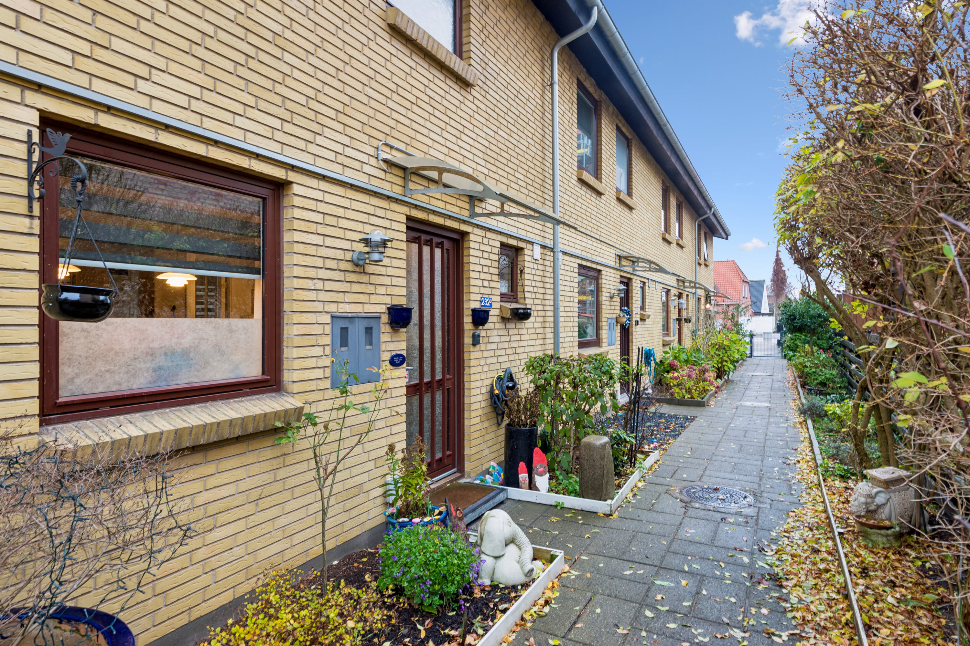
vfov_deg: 61.9
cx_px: 485
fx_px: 539
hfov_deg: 84.0
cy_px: 323
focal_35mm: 20
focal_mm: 20
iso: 200
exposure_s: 1/5
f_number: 10
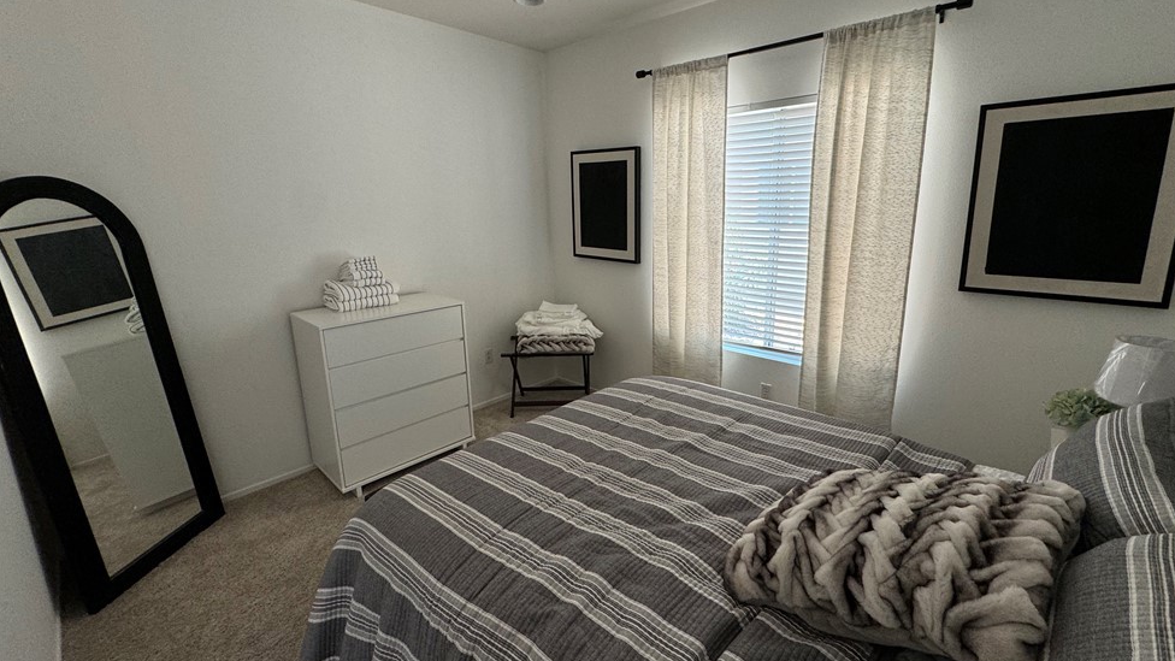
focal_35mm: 16
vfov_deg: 67.0
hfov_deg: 99.3
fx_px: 499
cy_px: 303
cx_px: 614
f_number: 2.2
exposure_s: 1/99
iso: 125
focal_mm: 2.22
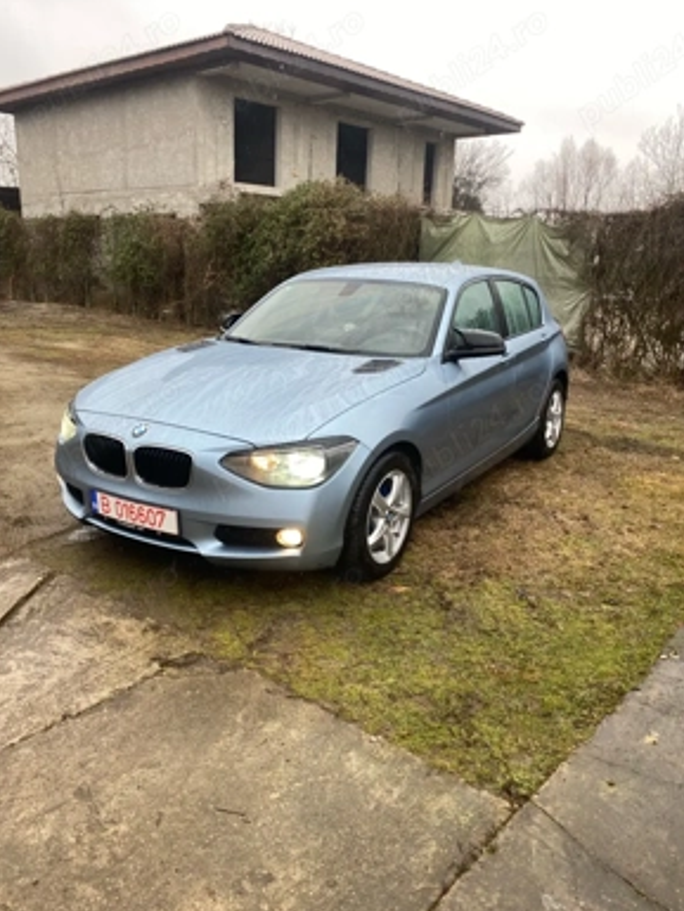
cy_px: 466
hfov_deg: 51.4
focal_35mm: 27
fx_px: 711
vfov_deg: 65.3
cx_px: 334
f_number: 1.8
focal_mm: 4.25
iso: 50
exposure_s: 1/160
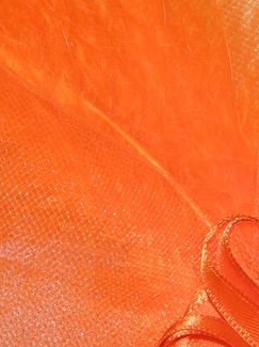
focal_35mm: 424
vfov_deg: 4.7
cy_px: 290
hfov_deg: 3.5
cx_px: 232
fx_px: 4238
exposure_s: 1/160
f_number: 4.5
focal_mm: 30.67
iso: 100
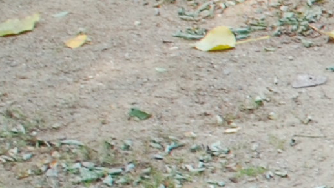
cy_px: 216
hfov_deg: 8.3
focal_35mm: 212
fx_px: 1878
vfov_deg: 5.7
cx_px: 1053
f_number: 5
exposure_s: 1/100
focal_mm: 18
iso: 200
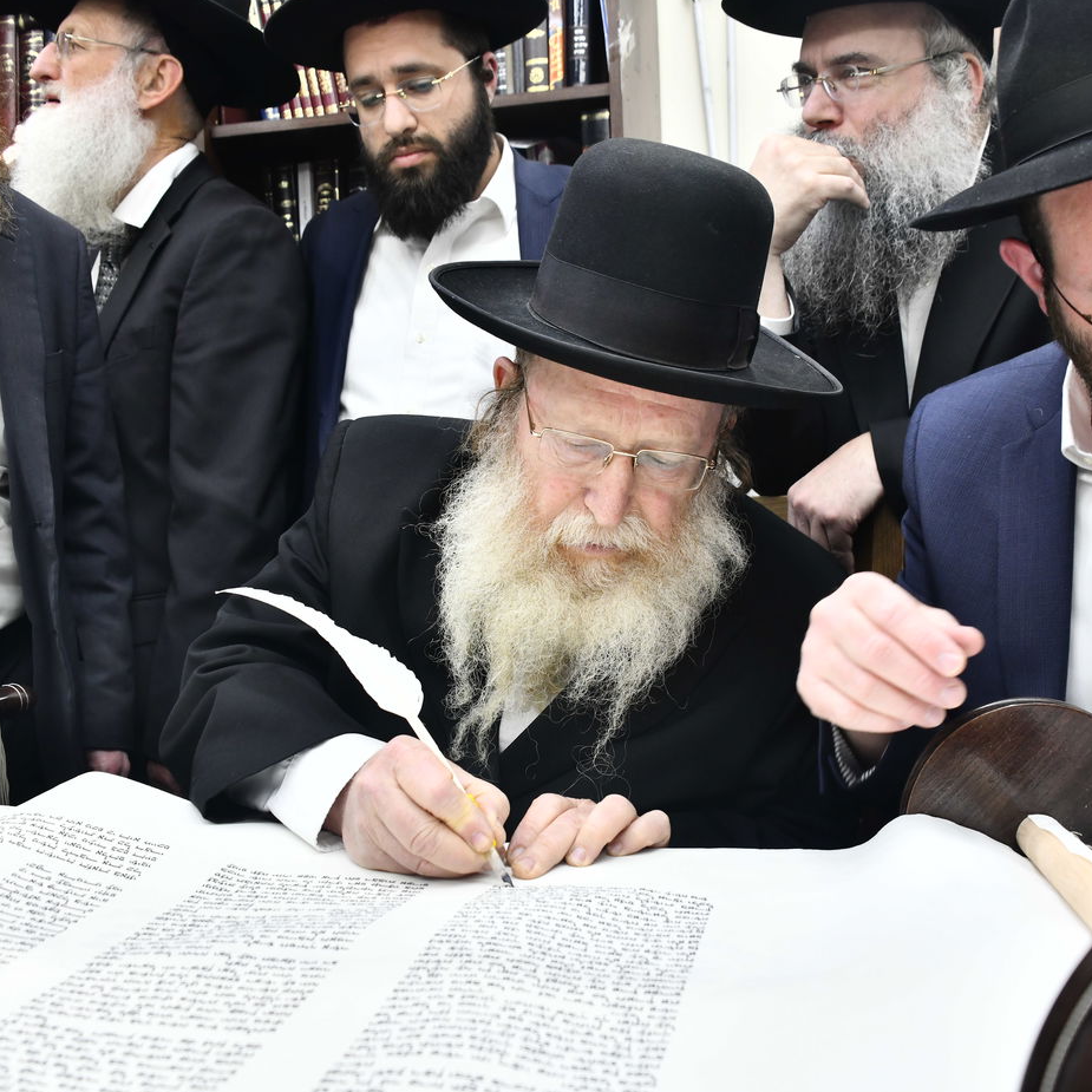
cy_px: 546
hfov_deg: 46.0
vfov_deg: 46.0
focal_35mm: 36
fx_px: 1285
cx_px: 600
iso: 800
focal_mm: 28
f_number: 5.6
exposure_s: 1/125
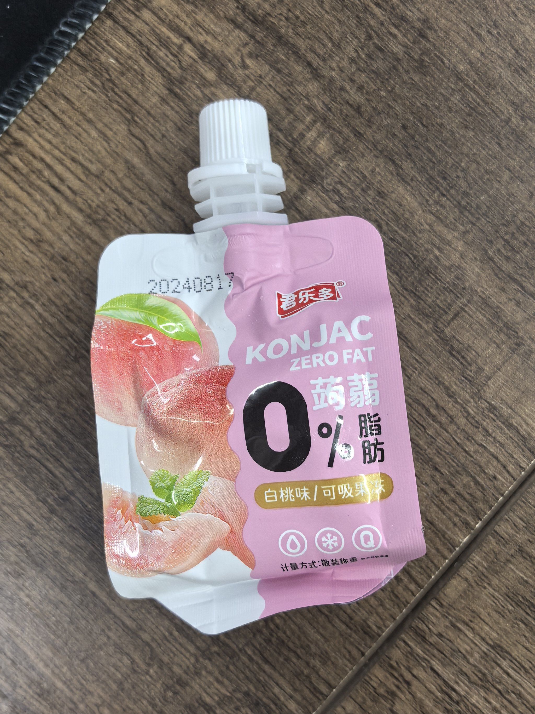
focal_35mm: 39
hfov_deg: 36.8
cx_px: 268
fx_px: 804
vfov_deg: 47.9
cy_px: 357
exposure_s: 1/526
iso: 3200
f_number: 2
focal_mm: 6.98
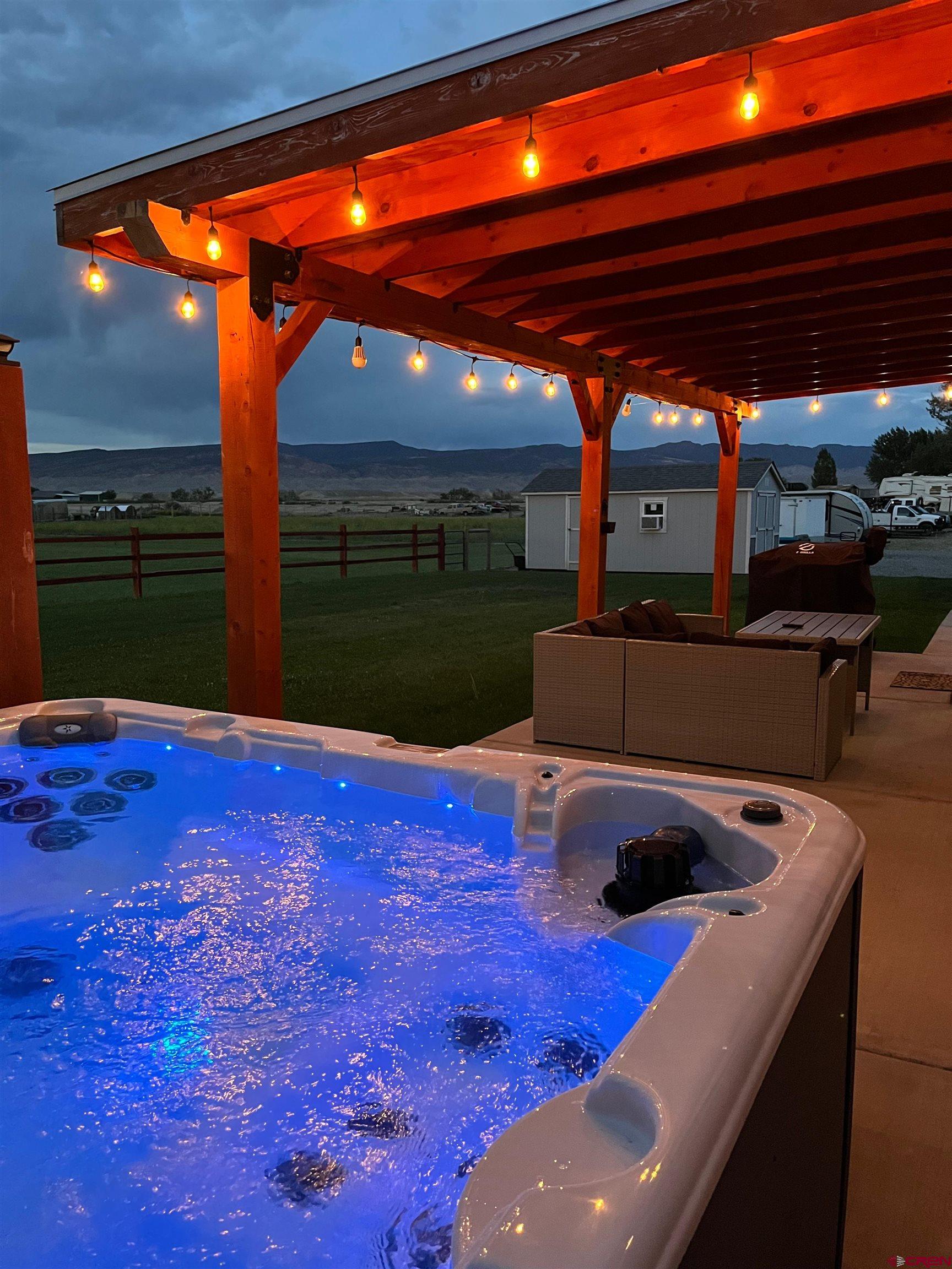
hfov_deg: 53.1
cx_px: 476
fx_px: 953
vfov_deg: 67.3
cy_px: 634
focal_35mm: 26
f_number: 1.6
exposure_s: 1/30
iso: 800
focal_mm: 5.1
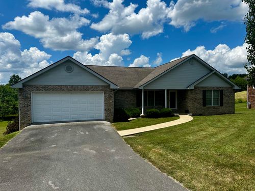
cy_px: 96
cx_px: 128
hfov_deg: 71.6
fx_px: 177
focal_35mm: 24
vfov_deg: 56.8
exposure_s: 1/6211
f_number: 1.78
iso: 80
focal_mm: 6.86
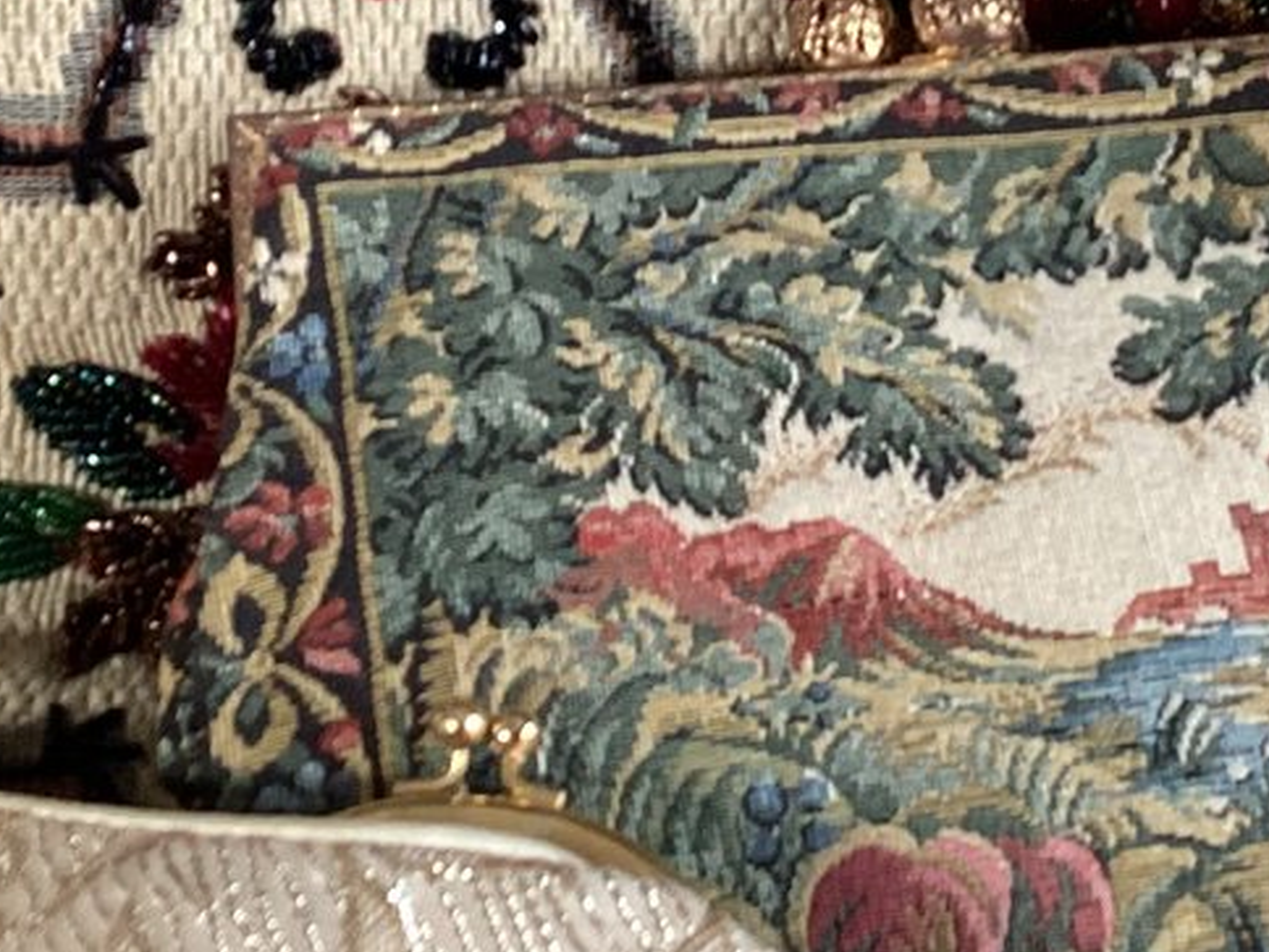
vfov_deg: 15.1
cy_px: 114
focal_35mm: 97
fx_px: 3556
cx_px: 1105
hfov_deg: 19.9
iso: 200
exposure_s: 1/60
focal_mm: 3.3
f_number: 2.4
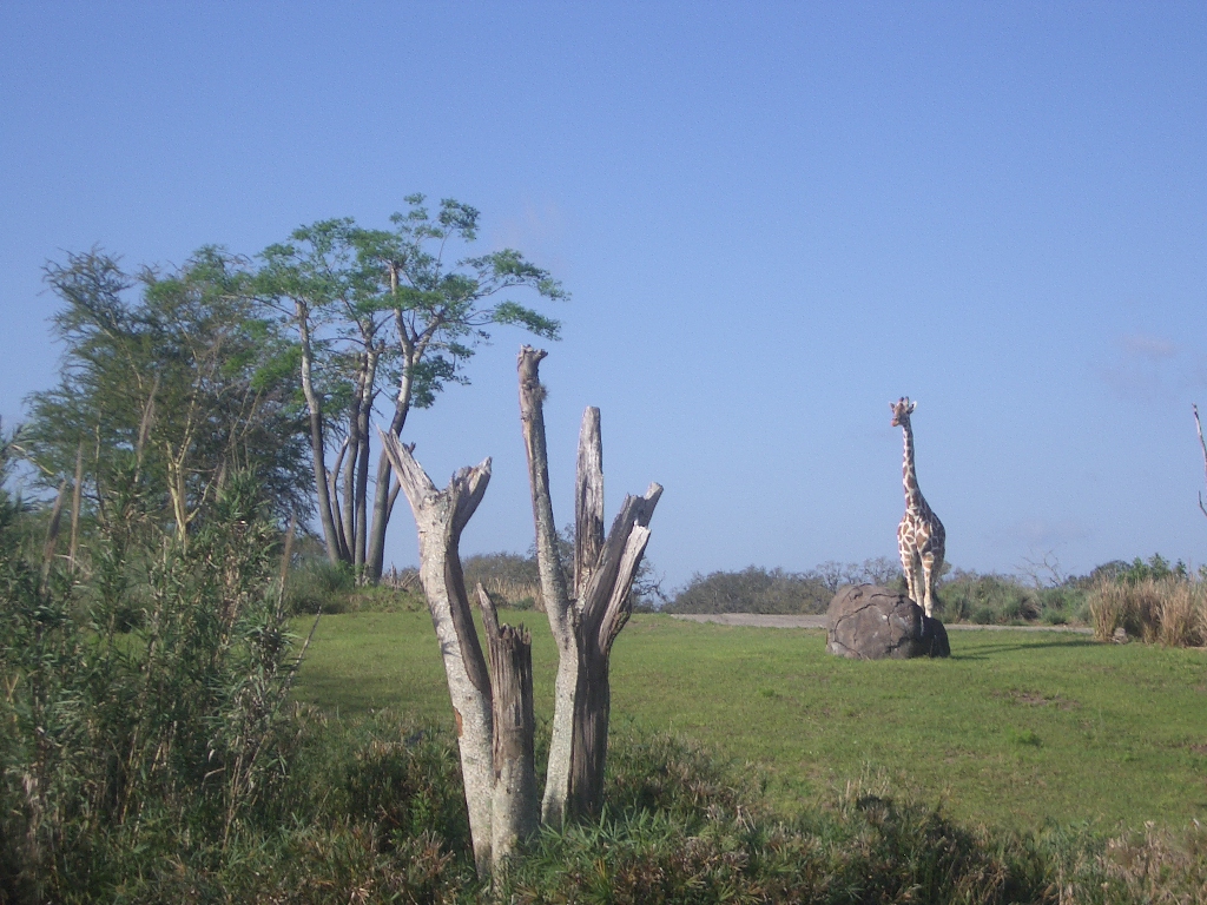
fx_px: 2580
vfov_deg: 19.9
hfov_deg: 26.3
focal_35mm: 74
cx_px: 604
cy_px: 452
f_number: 3.9
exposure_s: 1/640
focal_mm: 12.2
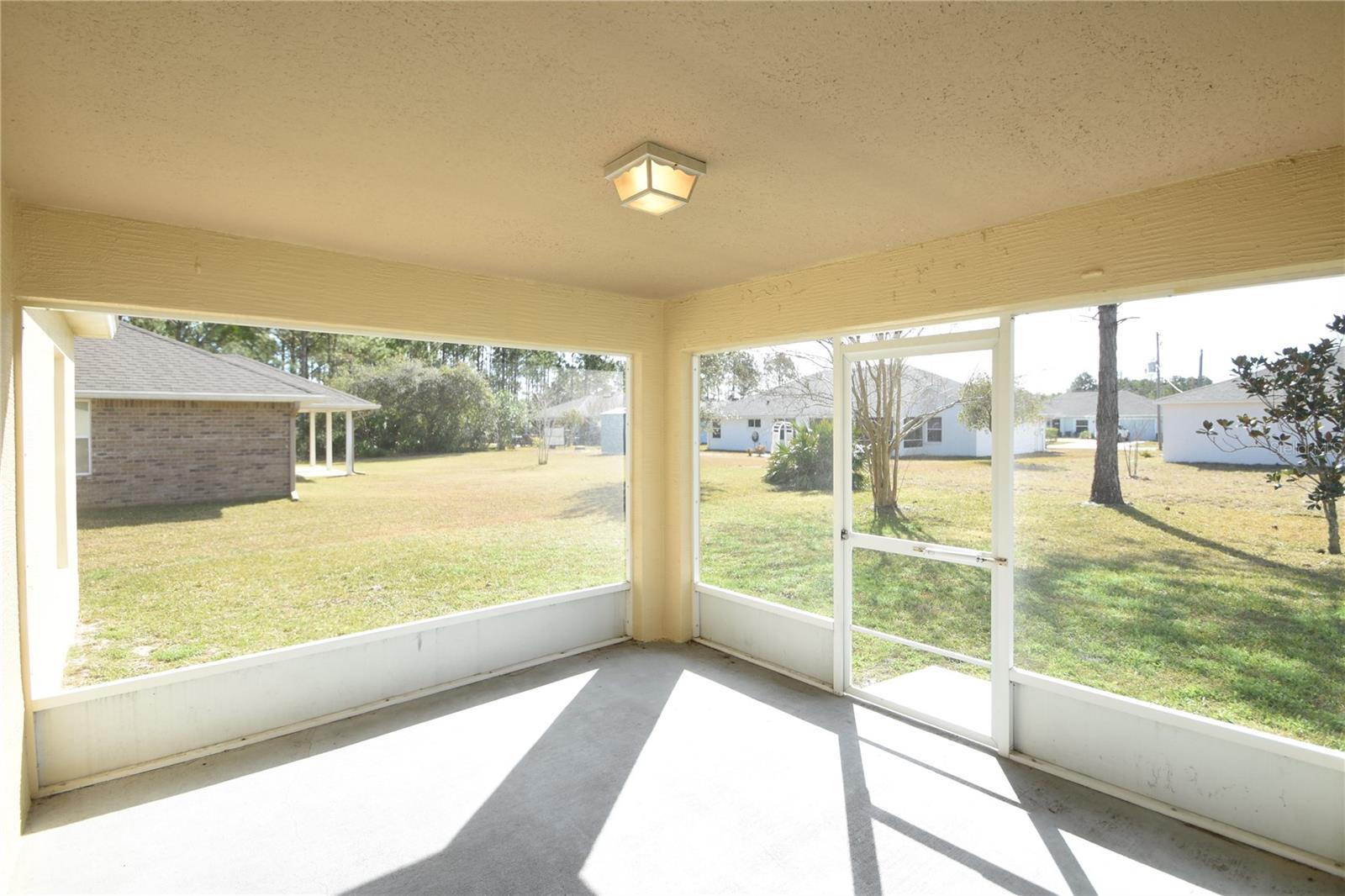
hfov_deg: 95.0
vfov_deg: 72.0
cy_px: 448
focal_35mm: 16
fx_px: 616
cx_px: 672
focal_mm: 11
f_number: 5.6
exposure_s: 1/125
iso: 100
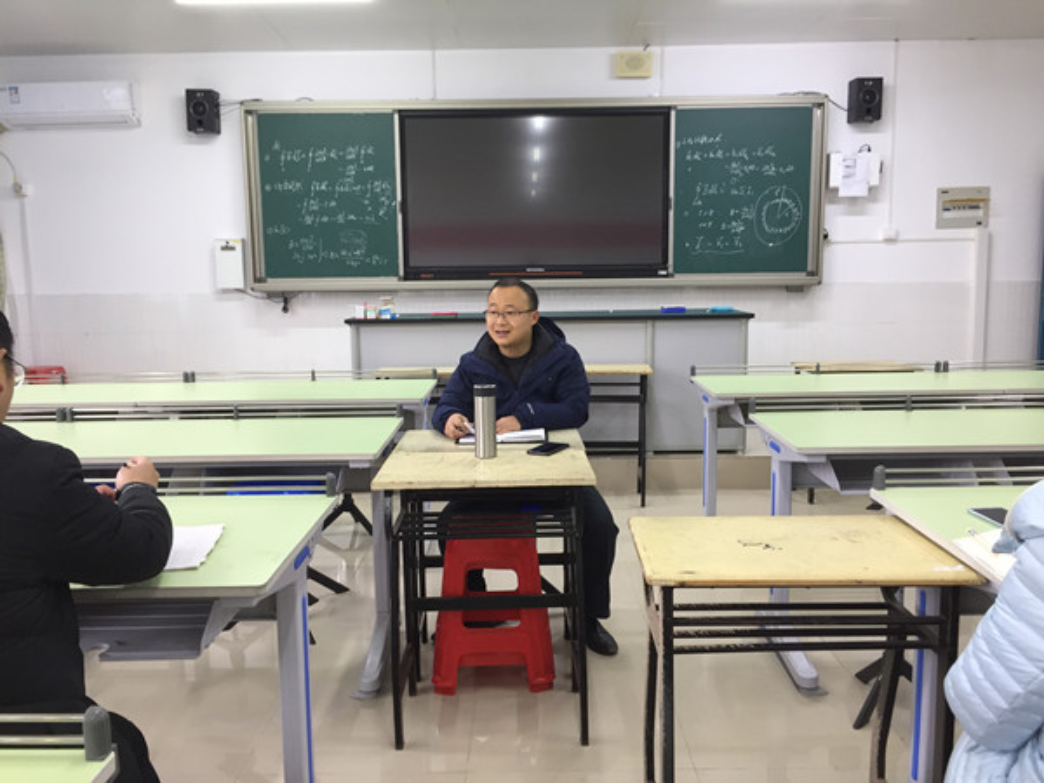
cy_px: 392
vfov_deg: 48.2
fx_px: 875
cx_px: 522
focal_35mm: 29
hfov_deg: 61.7
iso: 80
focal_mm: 4.15
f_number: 2.2
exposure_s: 1/33
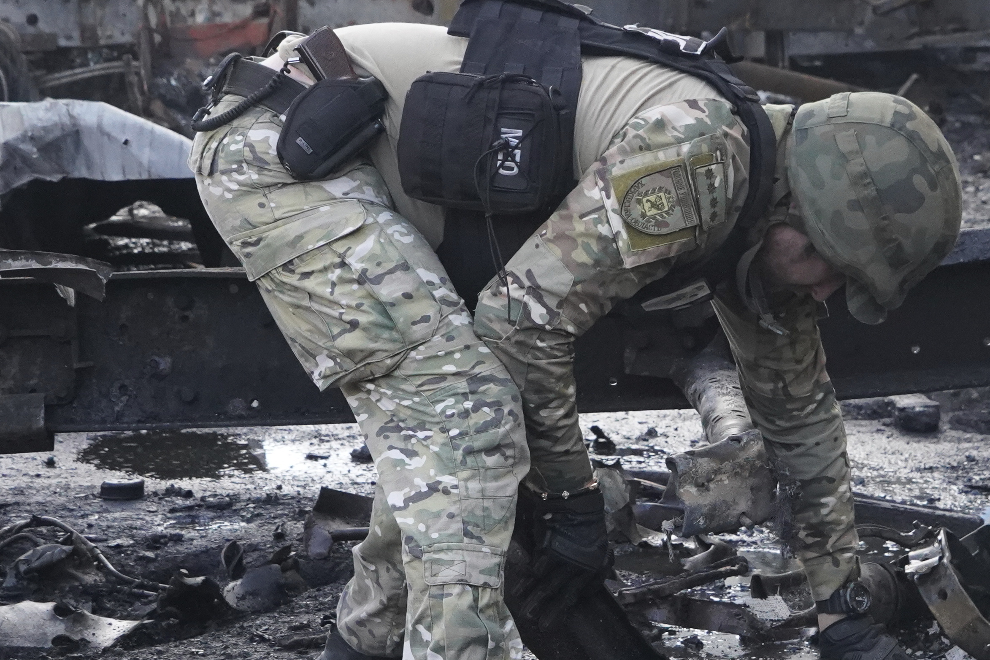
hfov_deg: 15.3
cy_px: 383
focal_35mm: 133
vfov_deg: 10.3
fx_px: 3657
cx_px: 744
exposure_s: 1/500
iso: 5000
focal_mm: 52
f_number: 8
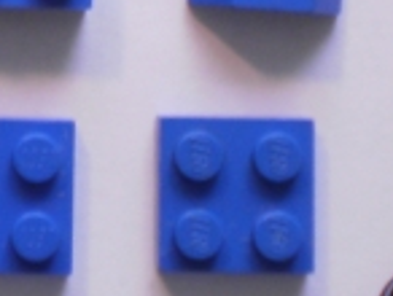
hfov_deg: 8.4
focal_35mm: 230
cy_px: -102
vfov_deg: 6.4
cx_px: -213
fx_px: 2616
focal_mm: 7.4
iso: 125
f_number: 3.5
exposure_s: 1/20
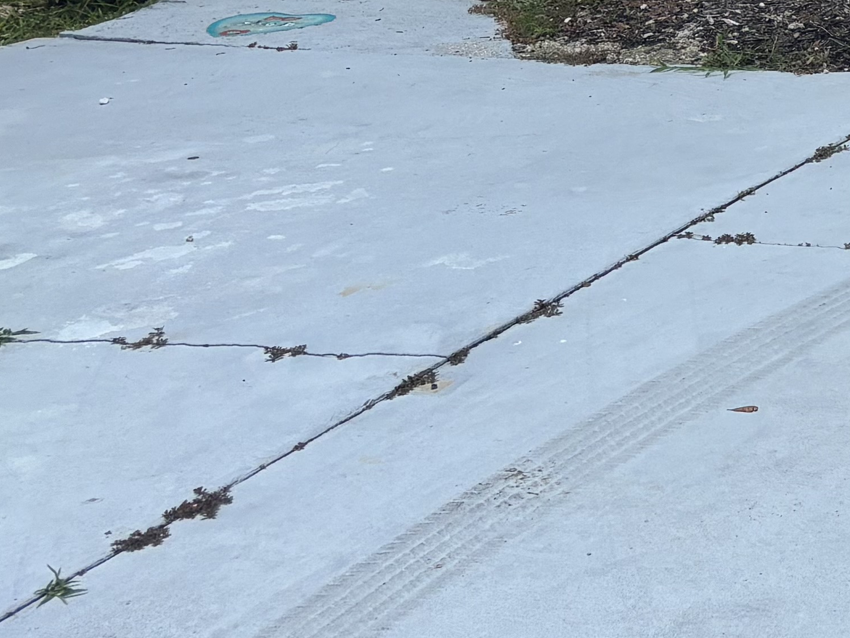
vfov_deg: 13.9
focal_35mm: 99
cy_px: -355
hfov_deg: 17.1
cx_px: 1425
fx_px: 2431
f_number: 1.6
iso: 50
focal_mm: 5.96
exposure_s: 1/4630
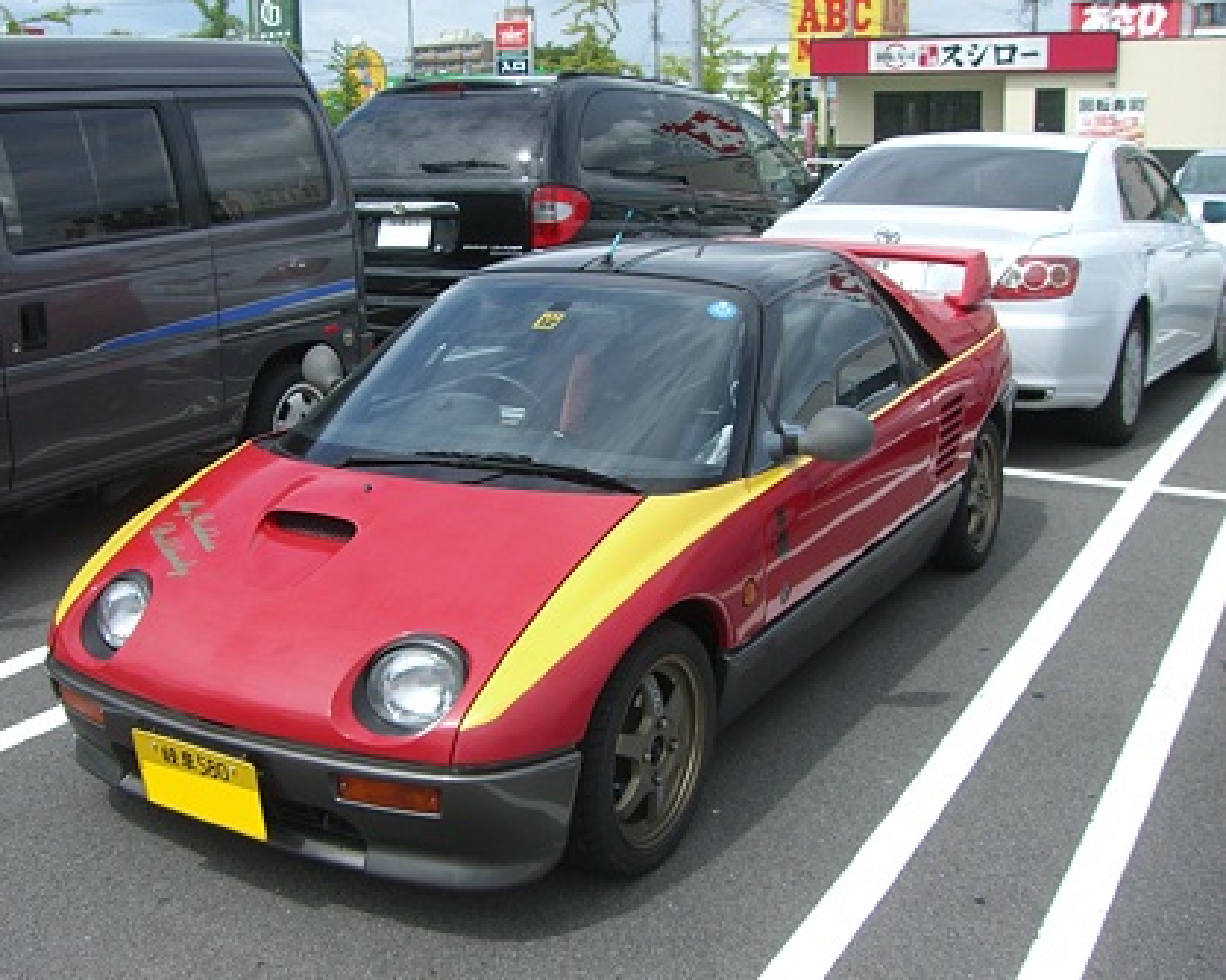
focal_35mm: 40
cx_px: 568
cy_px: 493
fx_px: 1451
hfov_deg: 45.8
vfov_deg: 37.3
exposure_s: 1/640
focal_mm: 6.2
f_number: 4.3
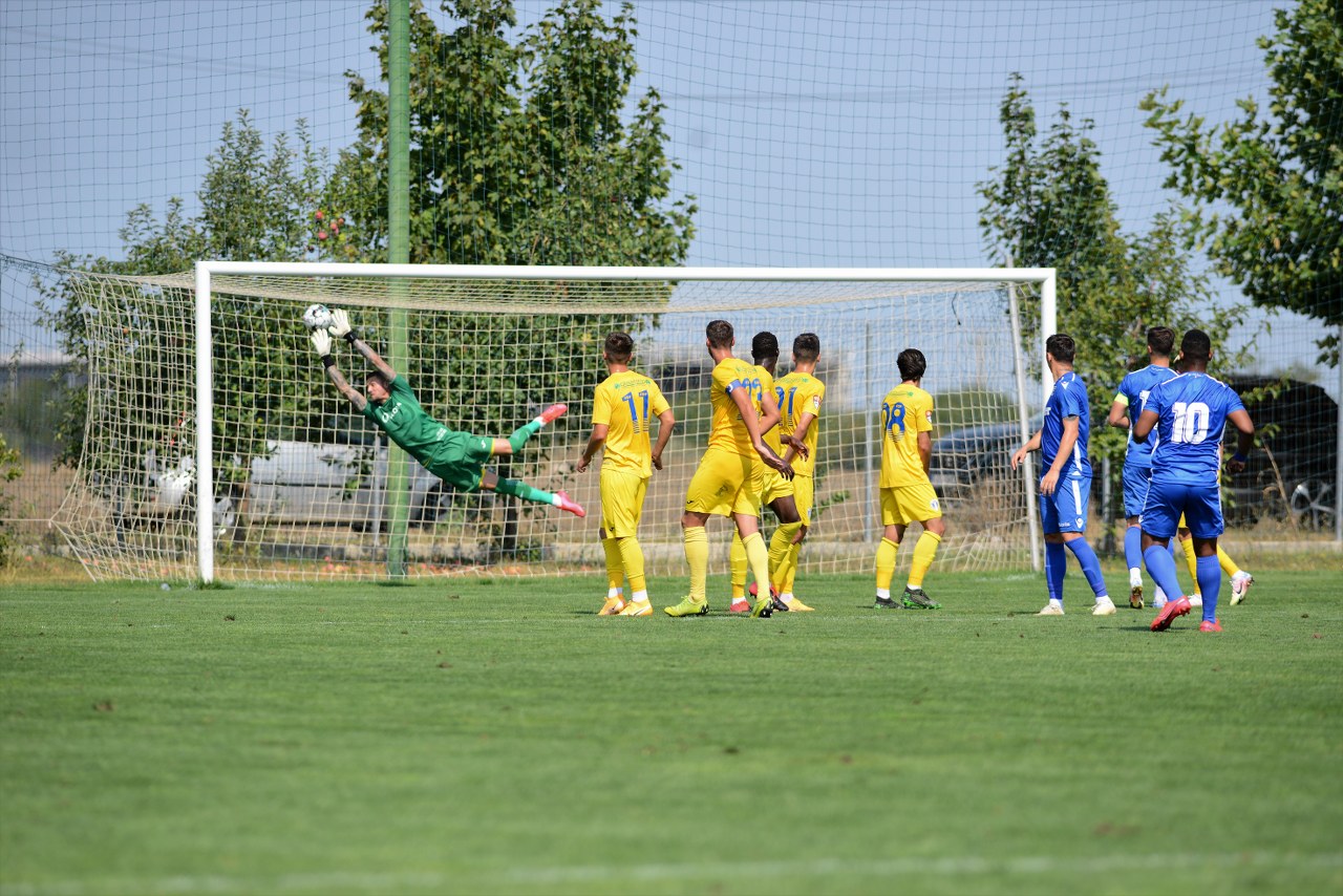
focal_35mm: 300
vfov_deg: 4.6
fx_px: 11193
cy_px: 448
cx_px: 672
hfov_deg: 6.9
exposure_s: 1/4000
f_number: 3.5
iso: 500
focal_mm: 300
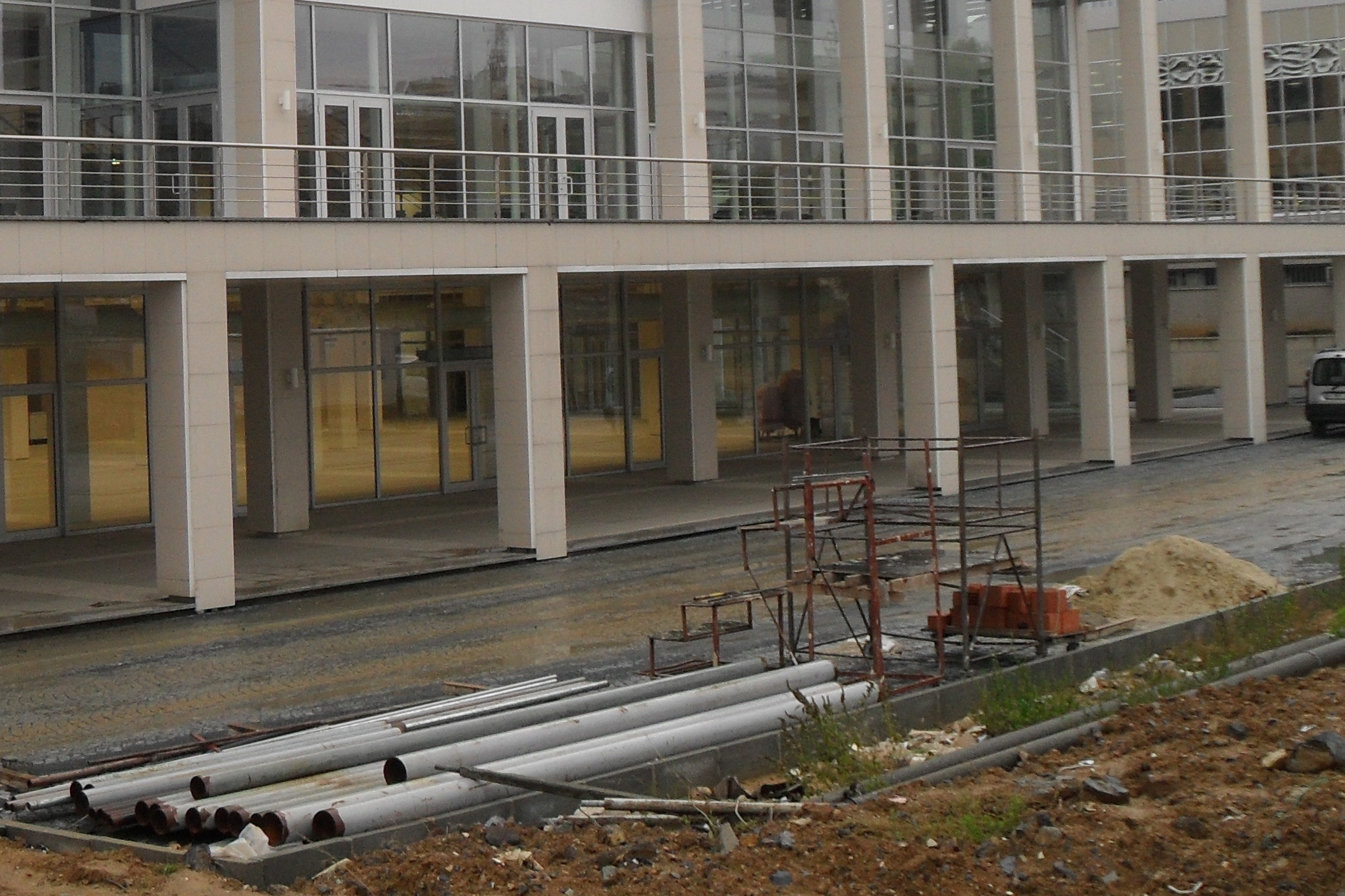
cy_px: 173
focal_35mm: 63
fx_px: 2353
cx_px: 618
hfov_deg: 31.9
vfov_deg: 21.3
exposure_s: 1/60
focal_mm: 6.2
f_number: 2.8
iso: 100
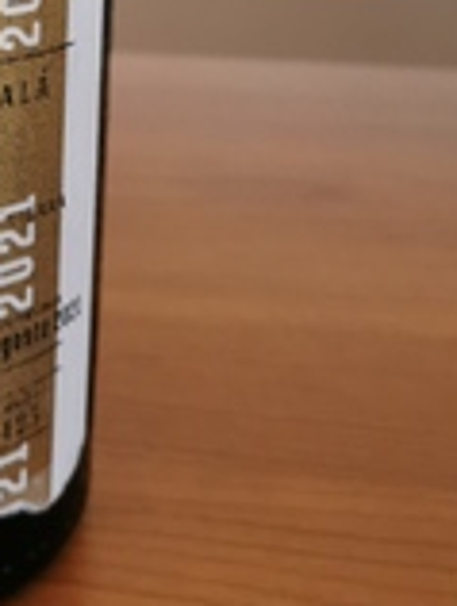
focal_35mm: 74
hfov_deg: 18.8
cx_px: -94
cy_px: -17
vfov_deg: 24.9
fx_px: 1299
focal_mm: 5.58
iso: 250
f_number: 1.8
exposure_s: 1/33.3
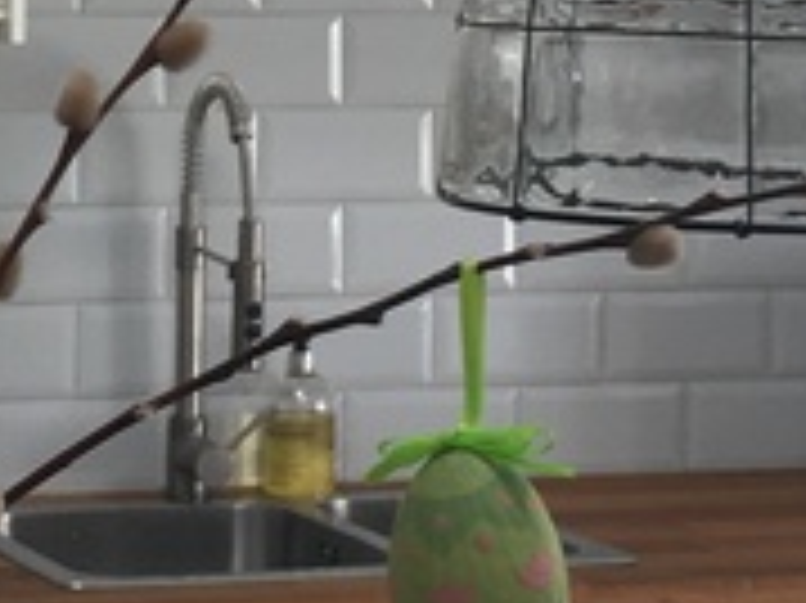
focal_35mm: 166
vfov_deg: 8.9
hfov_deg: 11.8
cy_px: -58
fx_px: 3863
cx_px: 36
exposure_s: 1/100
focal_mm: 4.15
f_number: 2.2
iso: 32
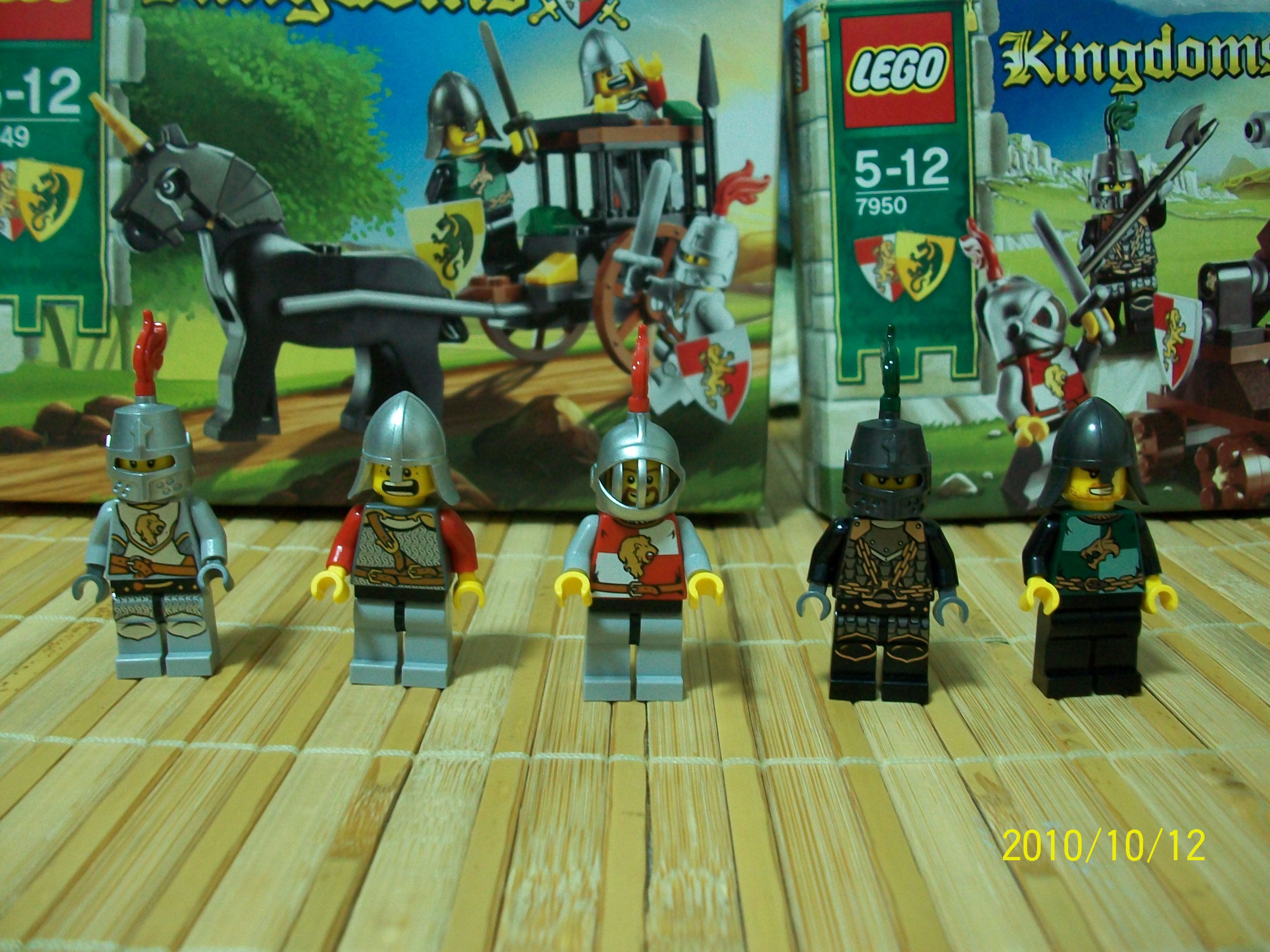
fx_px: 1247
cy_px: 476
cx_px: 635
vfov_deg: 41.8
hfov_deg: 54.0
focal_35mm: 34
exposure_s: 1/8
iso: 160
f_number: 2.8
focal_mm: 5.7
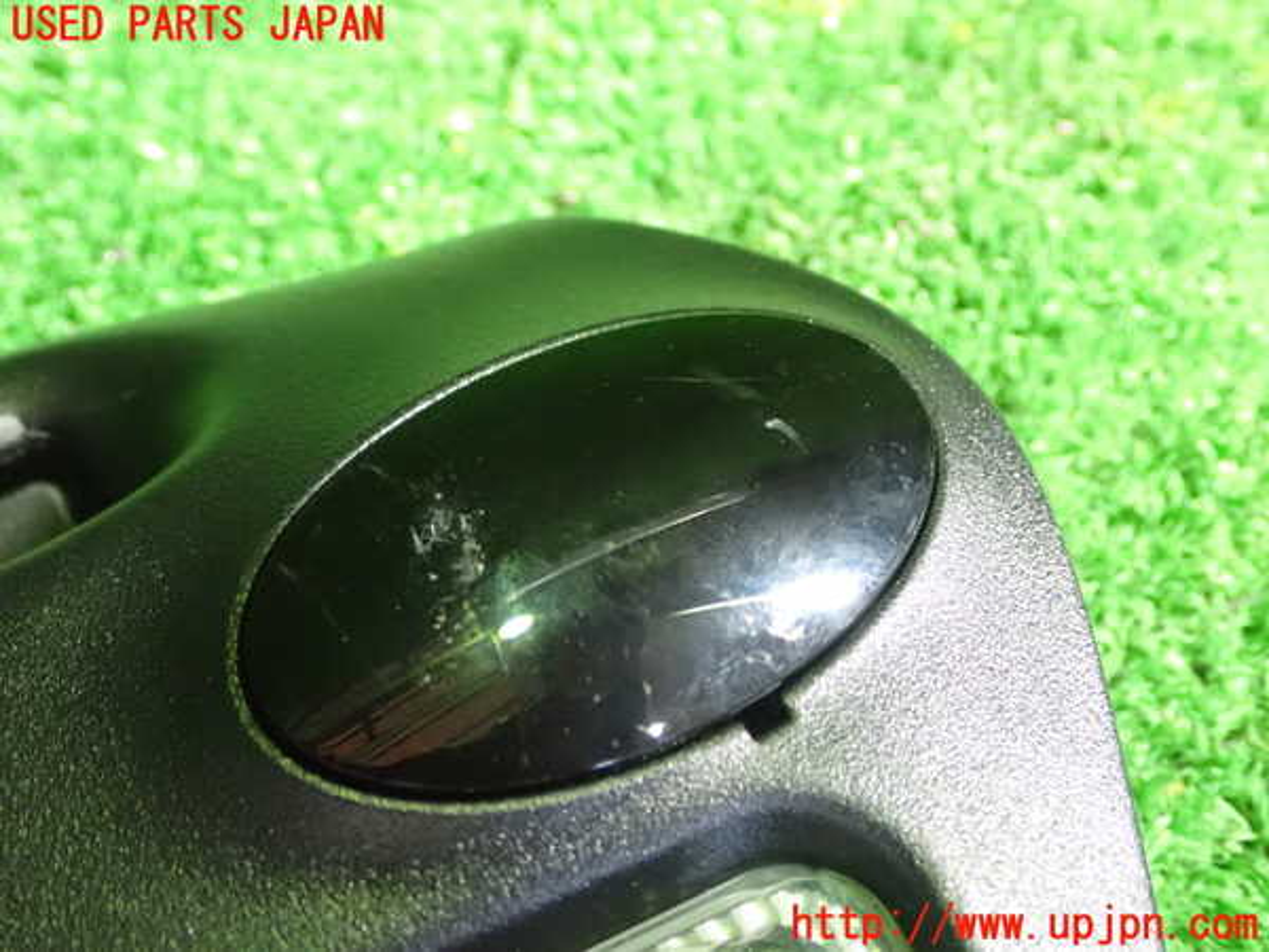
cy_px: 476
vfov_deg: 30.9
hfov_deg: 40.4
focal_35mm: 47
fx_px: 1723
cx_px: 634
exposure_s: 1/80
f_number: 3.1
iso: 1600
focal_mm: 8.4
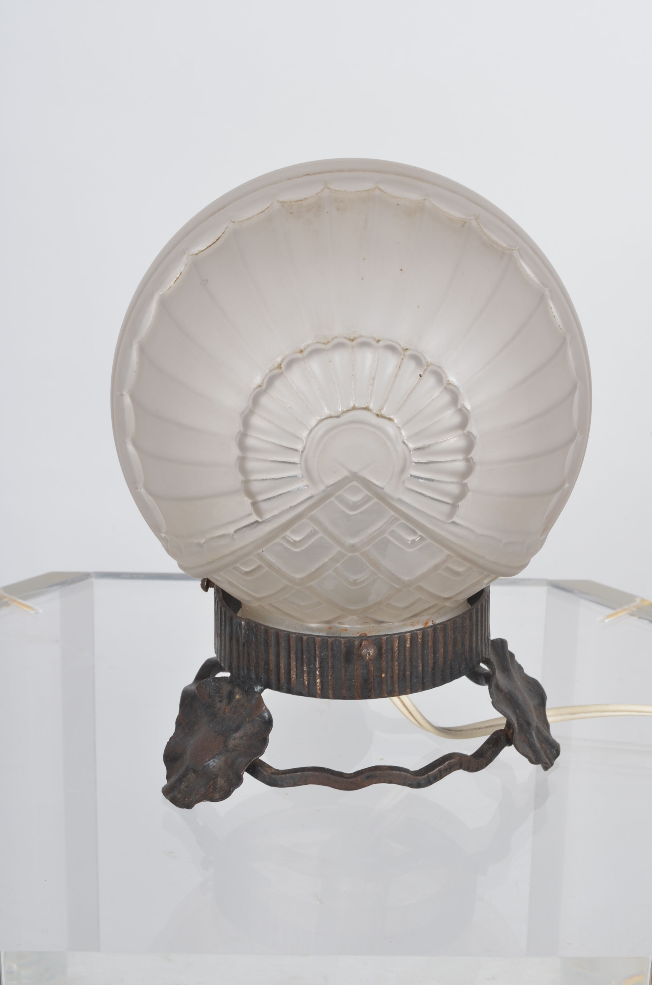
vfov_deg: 27.0
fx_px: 2047
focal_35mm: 75
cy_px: 492
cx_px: 326
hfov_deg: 18.1
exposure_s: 1/125
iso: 100
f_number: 14
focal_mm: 50
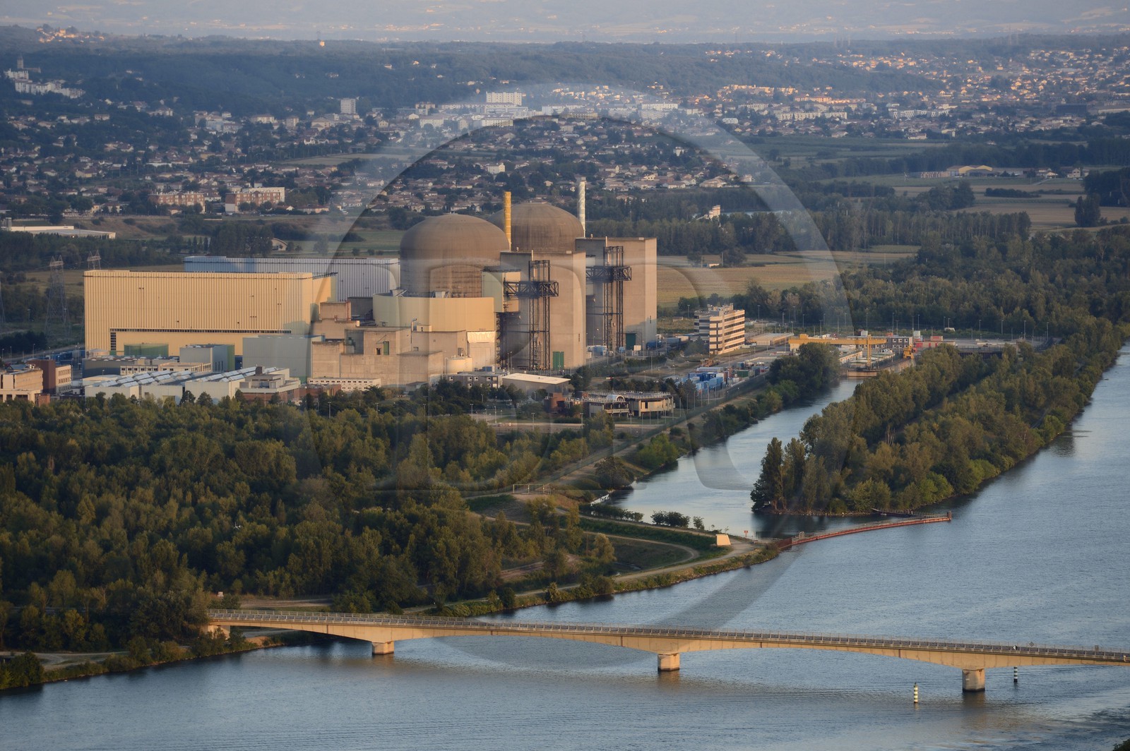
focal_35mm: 195
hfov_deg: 10.6
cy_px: 376
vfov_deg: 7.0
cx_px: 565
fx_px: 6116
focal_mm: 195
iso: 200
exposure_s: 1/200
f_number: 6.3
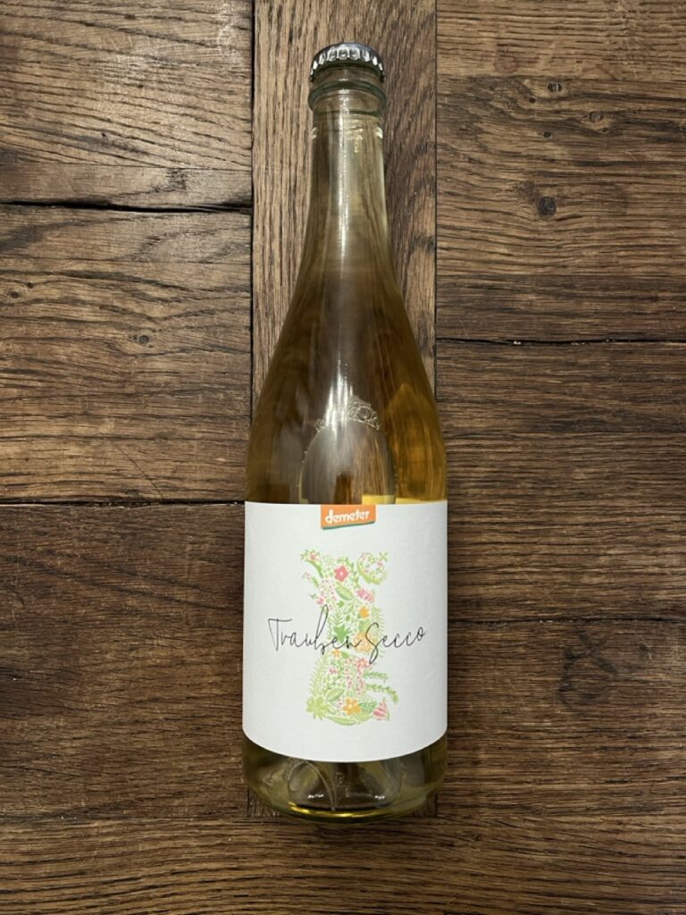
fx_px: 687
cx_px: 343
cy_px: 458
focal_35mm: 26
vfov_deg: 67.3
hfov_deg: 53.1
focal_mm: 5.1
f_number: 1.6
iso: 320
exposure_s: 1/50
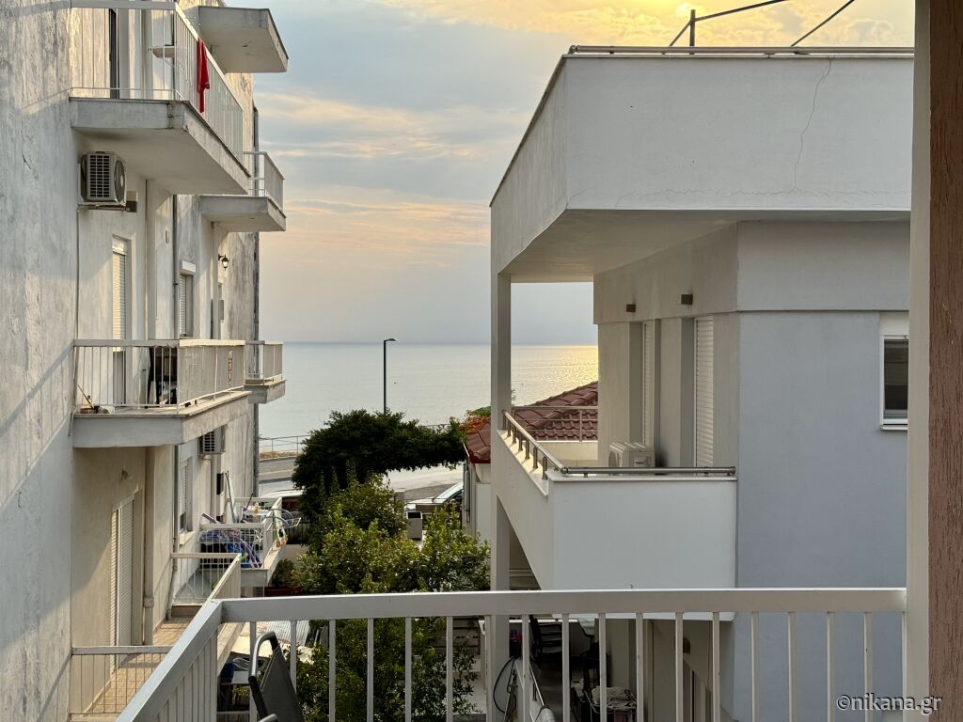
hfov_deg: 39.7
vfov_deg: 30.3
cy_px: 361
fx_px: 1335
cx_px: 482
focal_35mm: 48
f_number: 1.78
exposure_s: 1/4049
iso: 64
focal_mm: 6.76
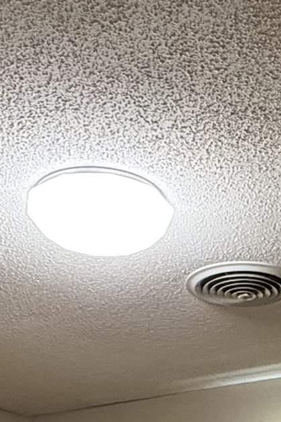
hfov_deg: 18.7
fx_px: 831
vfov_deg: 23.8
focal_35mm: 71
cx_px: 279
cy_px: 595
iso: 500
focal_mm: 2.22
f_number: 2.2
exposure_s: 1/60
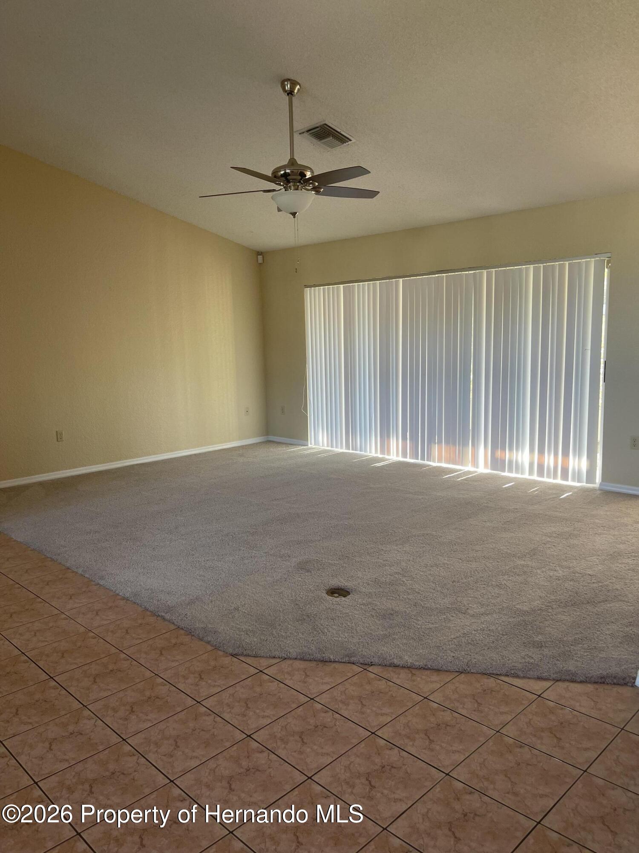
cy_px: 426
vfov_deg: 69.4
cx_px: 320
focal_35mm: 25
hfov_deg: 54.9
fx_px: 615
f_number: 1.6
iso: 125
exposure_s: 1/120
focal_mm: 5.1
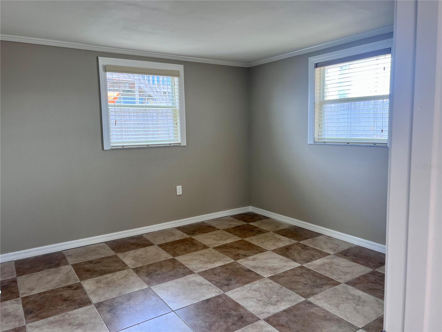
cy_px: 166
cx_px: 221
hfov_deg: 67.3
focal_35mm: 26
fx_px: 332
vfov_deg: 53.1
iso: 80
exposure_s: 1/120
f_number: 1.5
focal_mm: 5.7
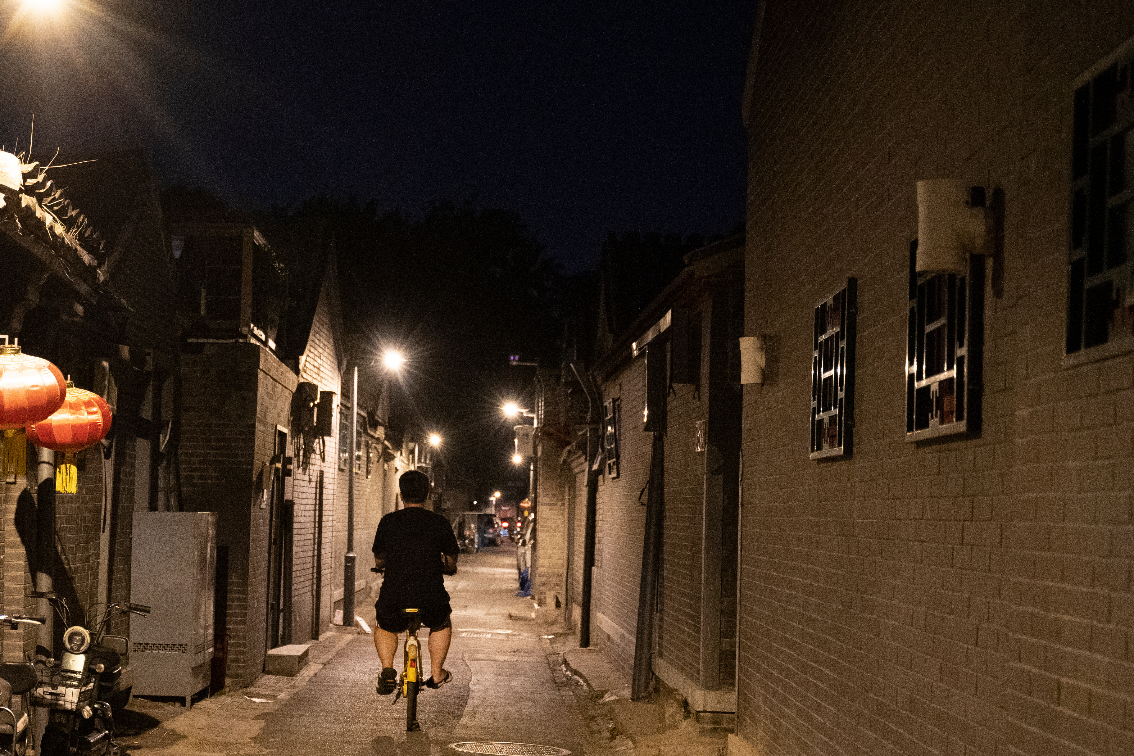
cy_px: 446
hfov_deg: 28.9
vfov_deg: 19.7
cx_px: 305
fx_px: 2173
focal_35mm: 69
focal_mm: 42
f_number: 2.8
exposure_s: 1/160
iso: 5000
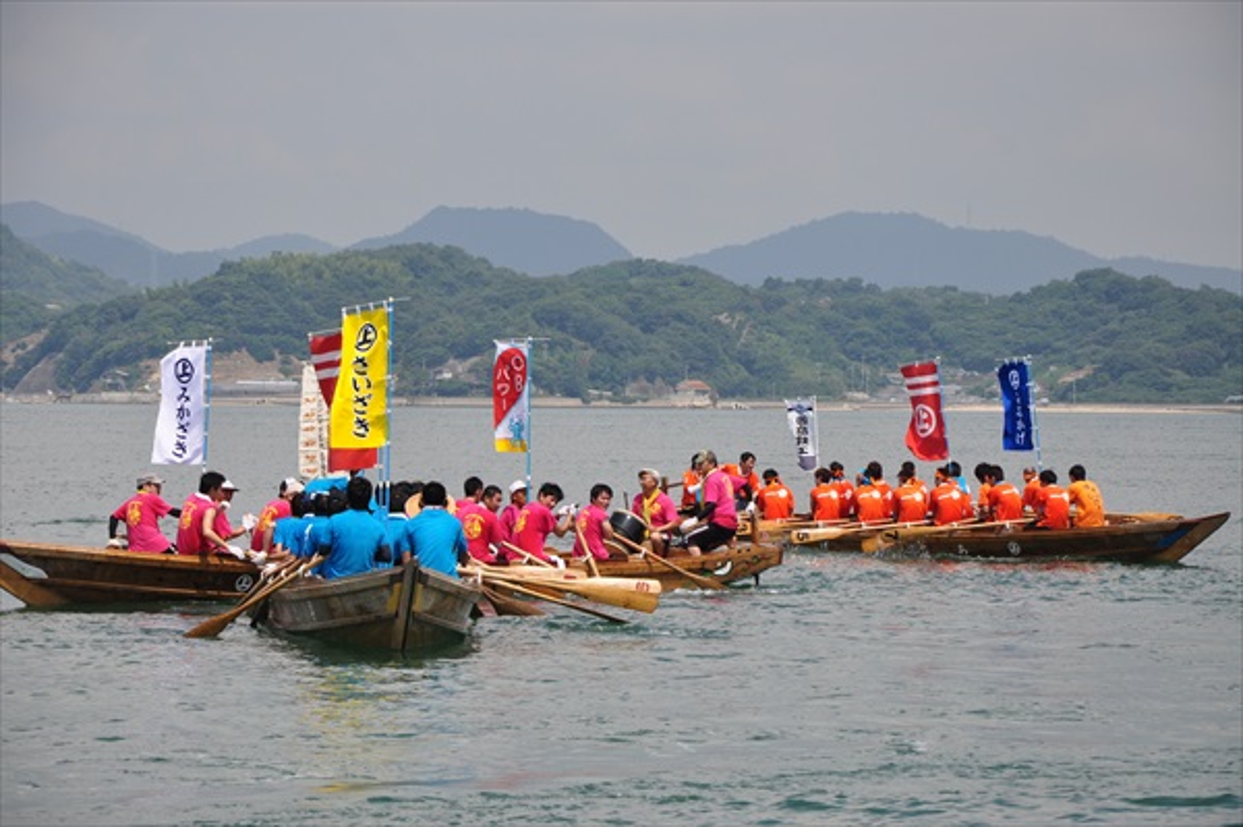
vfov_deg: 8.7
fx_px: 5434
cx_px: 622
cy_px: 414
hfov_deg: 13.1
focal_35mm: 158
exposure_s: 1/800
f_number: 10
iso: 200
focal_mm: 105
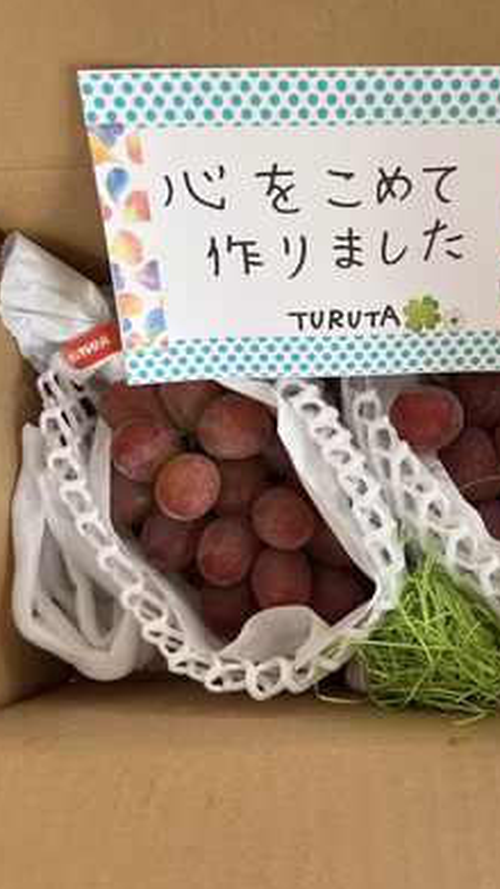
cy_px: 446
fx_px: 683
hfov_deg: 39.8
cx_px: 327
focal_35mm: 29
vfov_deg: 66.1
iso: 125
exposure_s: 1/60
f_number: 1.6
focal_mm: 5.1
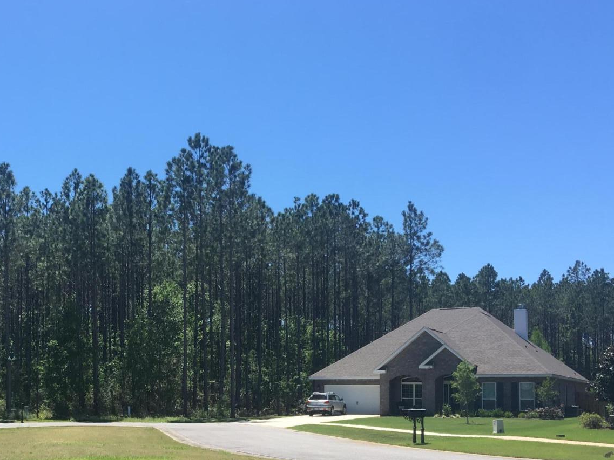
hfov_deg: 36.8
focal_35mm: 51
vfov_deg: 27.9
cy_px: 374
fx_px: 905
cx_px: 171
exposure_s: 1/916
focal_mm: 4.15
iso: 25
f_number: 2.2
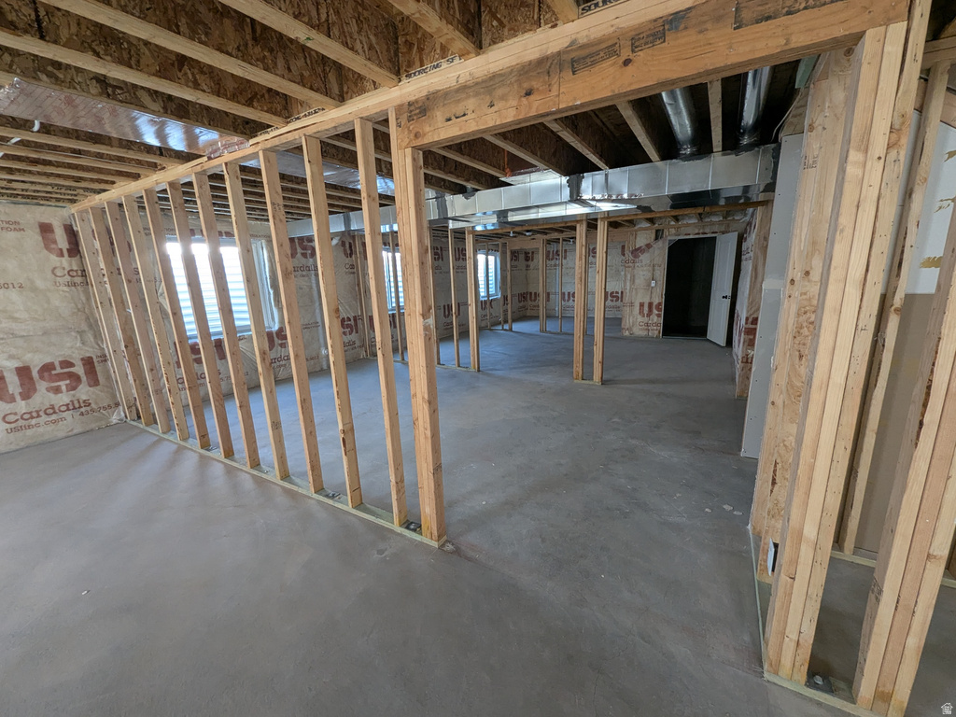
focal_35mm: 13
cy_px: 358
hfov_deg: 106.2
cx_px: 478
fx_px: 359
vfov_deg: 89.9
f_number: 2.2
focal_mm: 1.95
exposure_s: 1/31.3
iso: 88
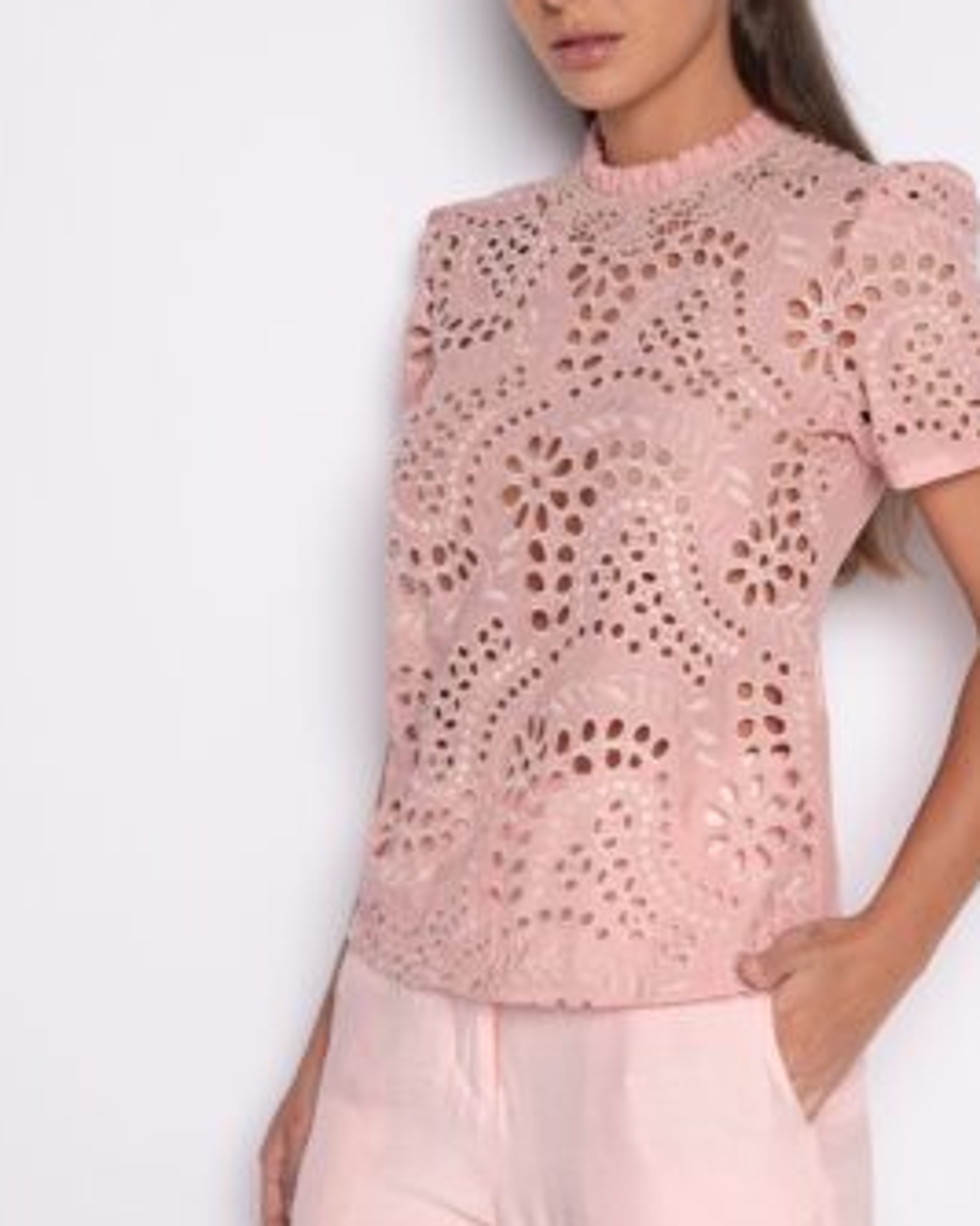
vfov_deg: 25.1
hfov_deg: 20.1
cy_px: 633
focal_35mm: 76
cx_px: 650
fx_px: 2757
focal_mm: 45
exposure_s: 1/160
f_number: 5.6
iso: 200
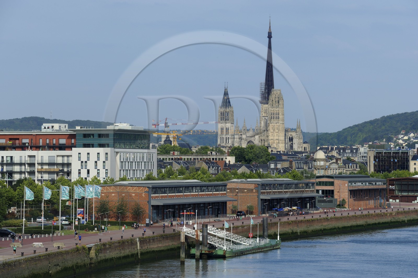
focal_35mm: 200
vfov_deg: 6.9
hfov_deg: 10.3
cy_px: 139
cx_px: 209
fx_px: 2320
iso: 200
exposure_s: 1/200
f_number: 13
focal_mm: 200
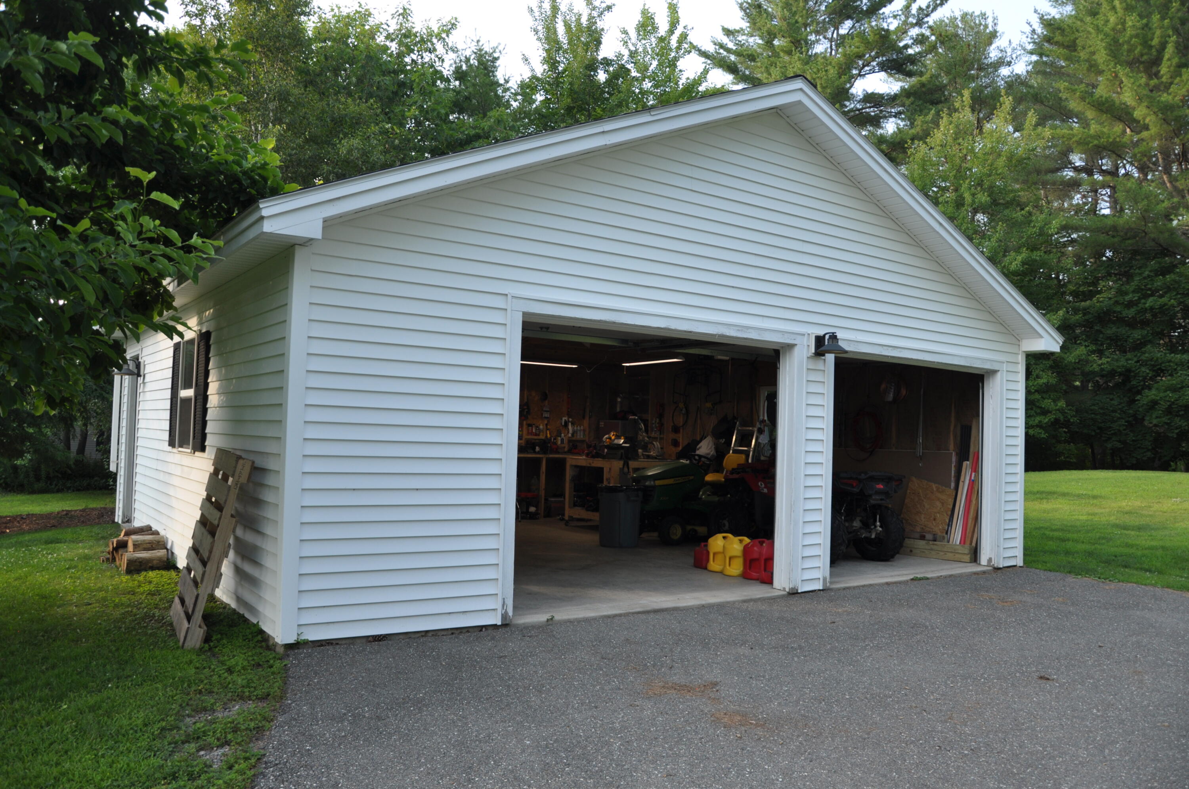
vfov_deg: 47.8
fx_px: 891
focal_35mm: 27
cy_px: 394
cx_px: 594
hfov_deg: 67.4
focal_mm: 18
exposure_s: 1/200
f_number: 3.5
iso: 200
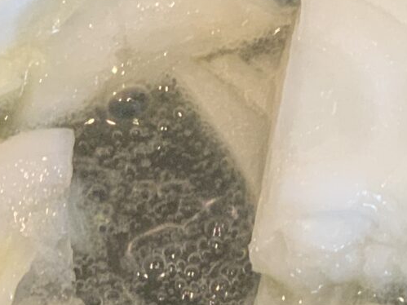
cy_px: 79
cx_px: 436
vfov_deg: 5.6
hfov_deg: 7.4
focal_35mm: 267
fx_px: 3139
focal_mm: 6
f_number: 2.4
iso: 250
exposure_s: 1/50
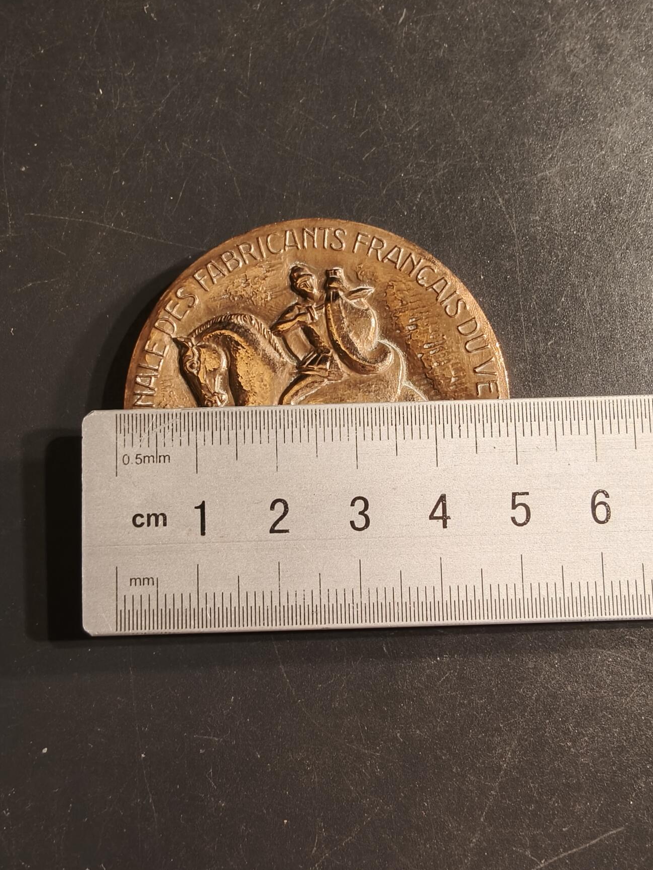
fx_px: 604
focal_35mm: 24
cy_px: 450
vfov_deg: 71.6
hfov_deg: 56.8
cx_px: 340
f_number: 2
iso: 160
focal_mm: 2.32
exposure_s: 1/50
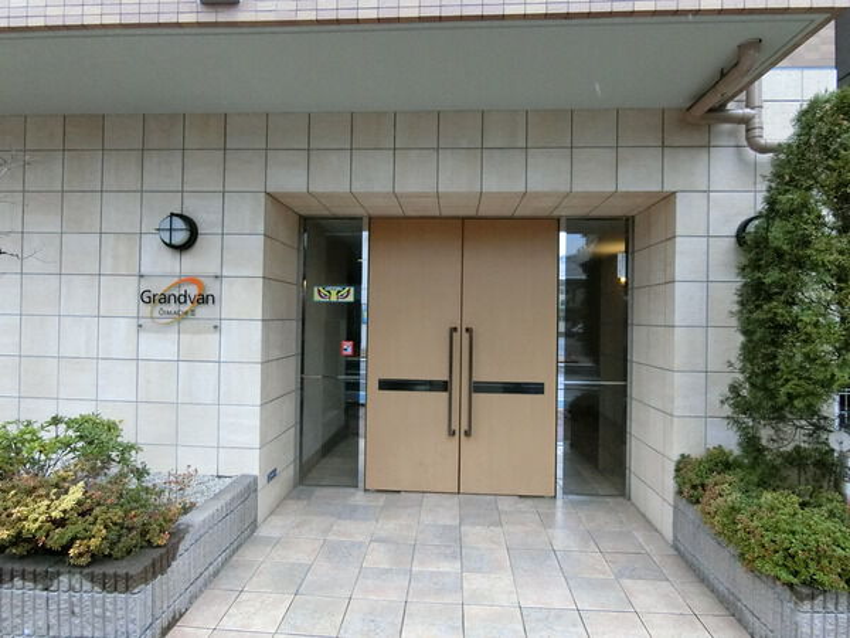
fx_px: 467
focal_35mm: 19
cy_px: 319
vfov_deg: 68.7
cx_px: 425
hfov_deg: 84.7
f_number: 2.7
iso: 1000
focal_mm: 4.06
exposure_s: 1/1000
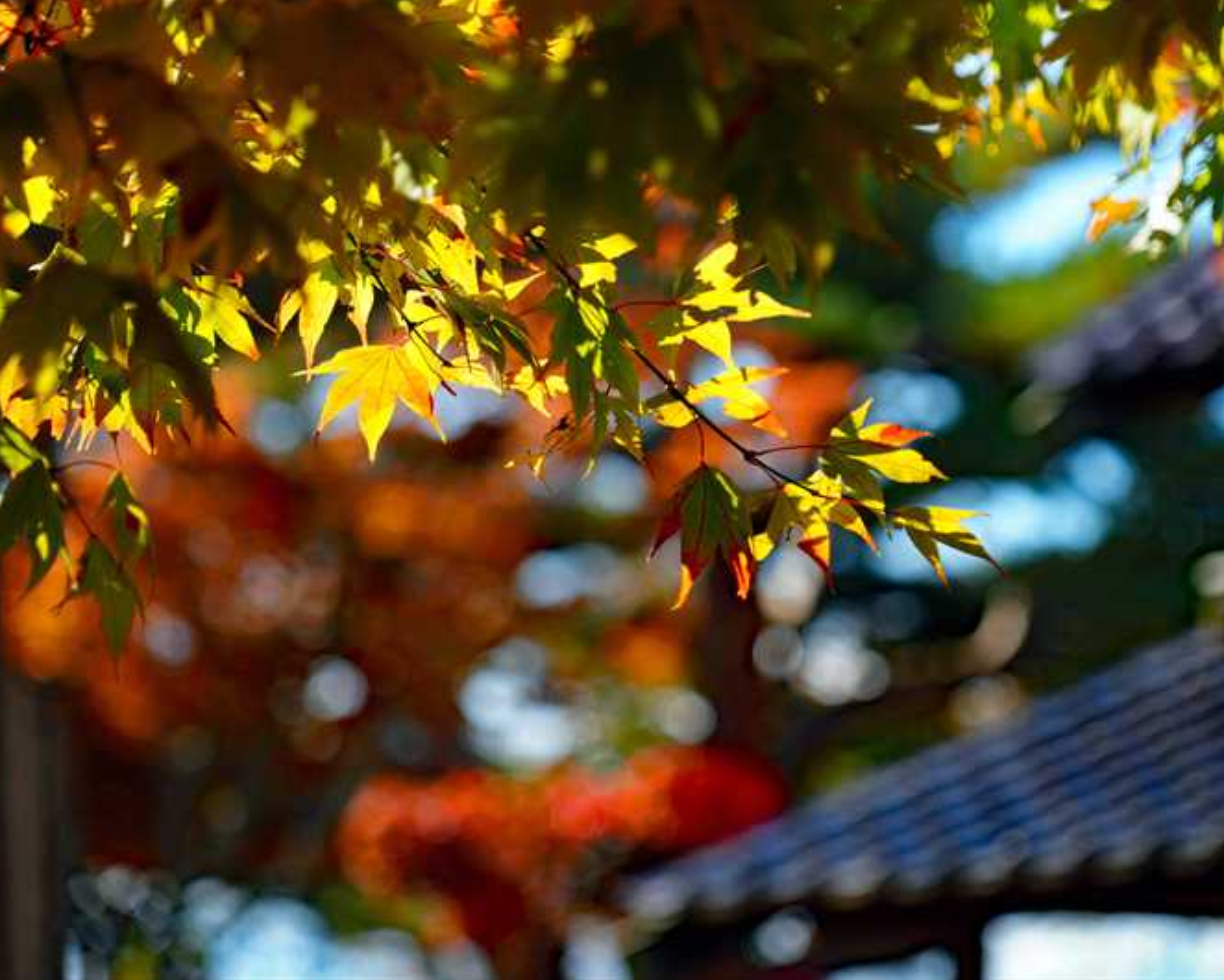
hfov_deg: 8.8
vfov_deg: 7.0
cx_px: 664
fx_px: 7972
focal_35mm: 220
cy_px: 489
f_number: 6.3
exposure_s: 1/200
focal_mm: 194
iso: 160
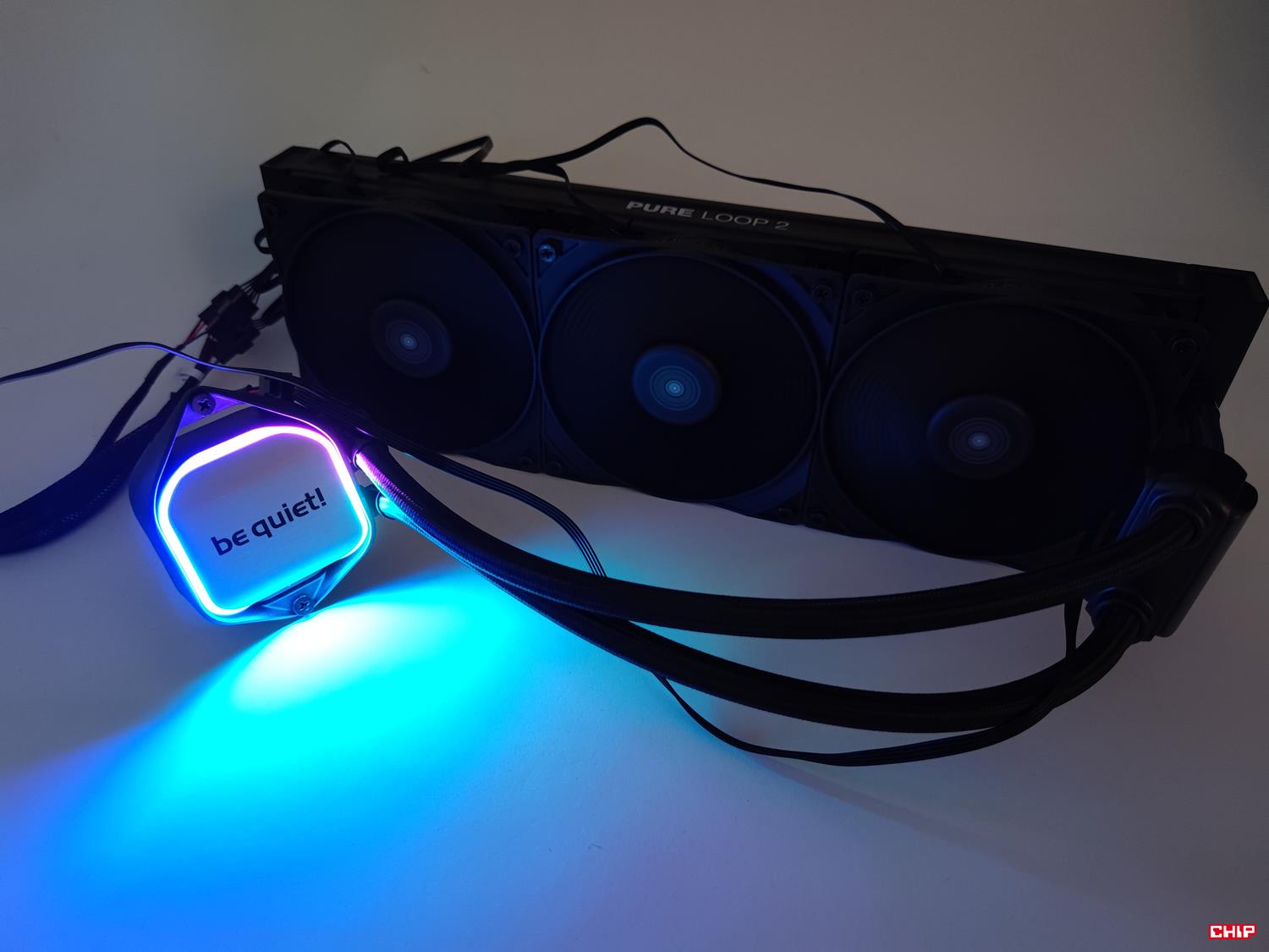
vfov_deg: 54.9
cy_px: 476
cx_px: 634
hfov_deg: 69.4
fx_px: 916
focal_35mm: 25
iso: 601
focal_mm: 6.78
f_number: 1.85
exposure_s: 1/6
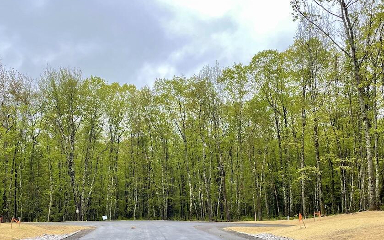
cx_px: 121
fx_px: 440
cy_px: 162
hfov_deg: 46.3
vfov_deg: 30.3
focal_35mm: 42
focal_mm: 4.2
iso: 32
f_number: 1.6
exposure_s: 1/615
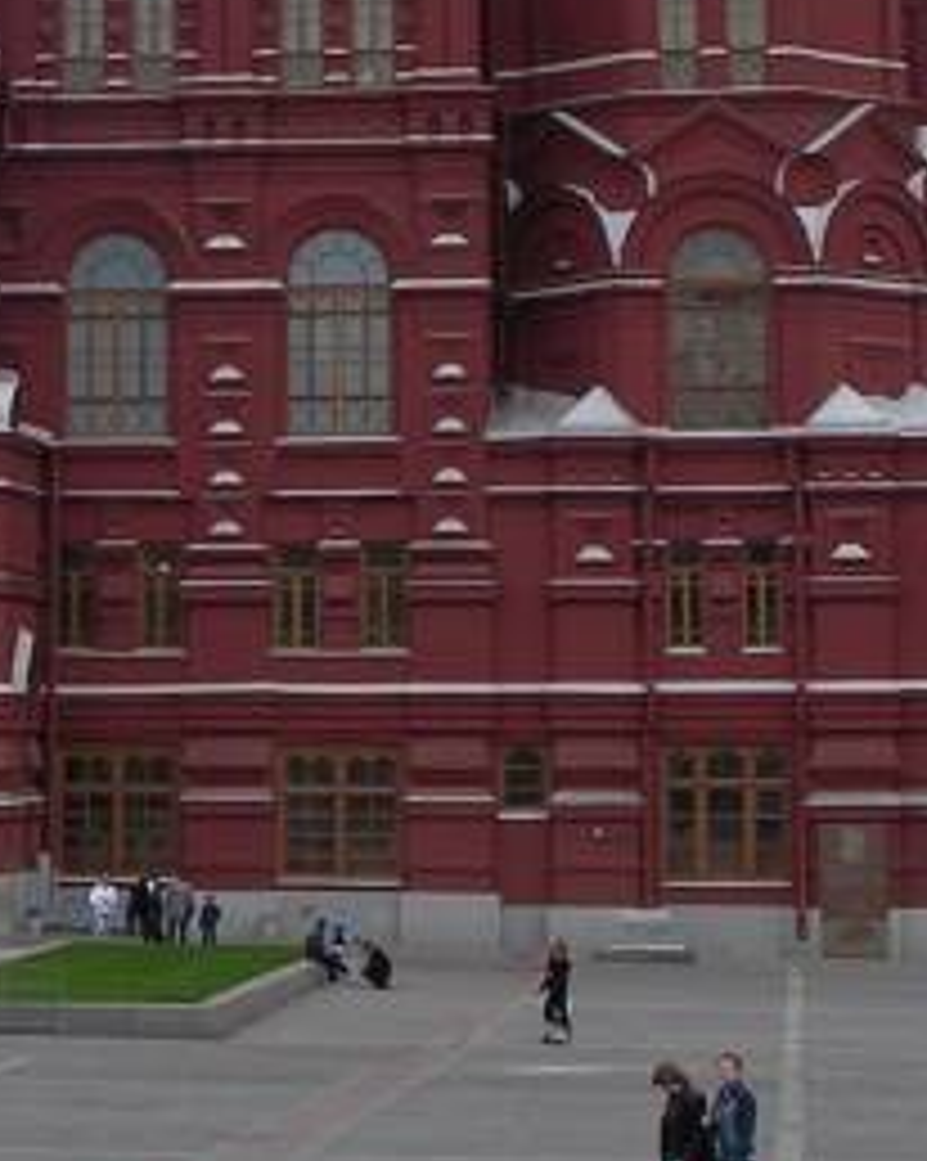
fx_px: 3949
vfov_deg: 16.5
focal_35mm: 115
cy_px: 126
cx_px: -144
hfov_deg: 13.1
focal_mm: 5.8
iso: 100
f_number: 5.6
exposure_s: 1/215
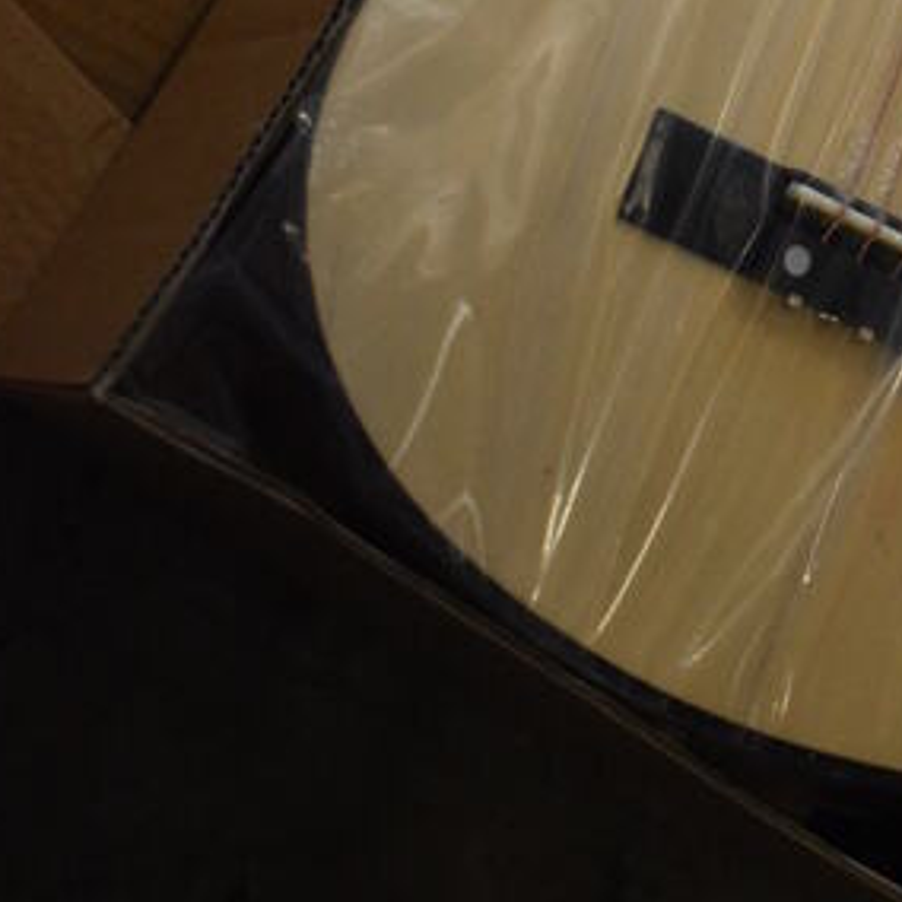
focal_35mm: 94
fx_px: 2782
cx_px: 950
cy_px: -389
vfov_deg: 16.9
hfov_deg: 17.9
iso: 1600
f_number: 3.8
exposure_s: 1/125
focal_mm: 23
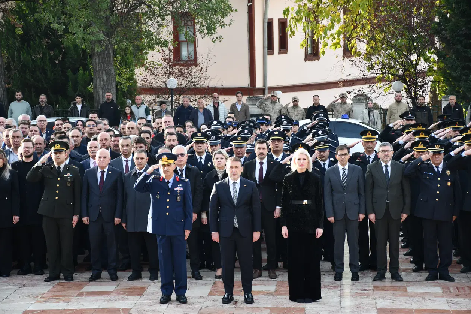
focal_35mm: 114
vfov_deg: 12.0
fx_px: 1491
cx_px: 233
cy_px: 159
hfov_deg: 18.0
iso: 400
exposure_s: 1/250
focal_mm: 75
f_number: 5.6
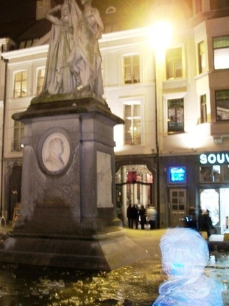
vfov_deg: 42.9
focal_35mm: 44
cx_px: 93
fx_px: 388
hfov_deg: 32.8
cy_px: 140
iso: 160
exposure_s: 1/3.2
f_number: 2.9
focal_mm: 5.7
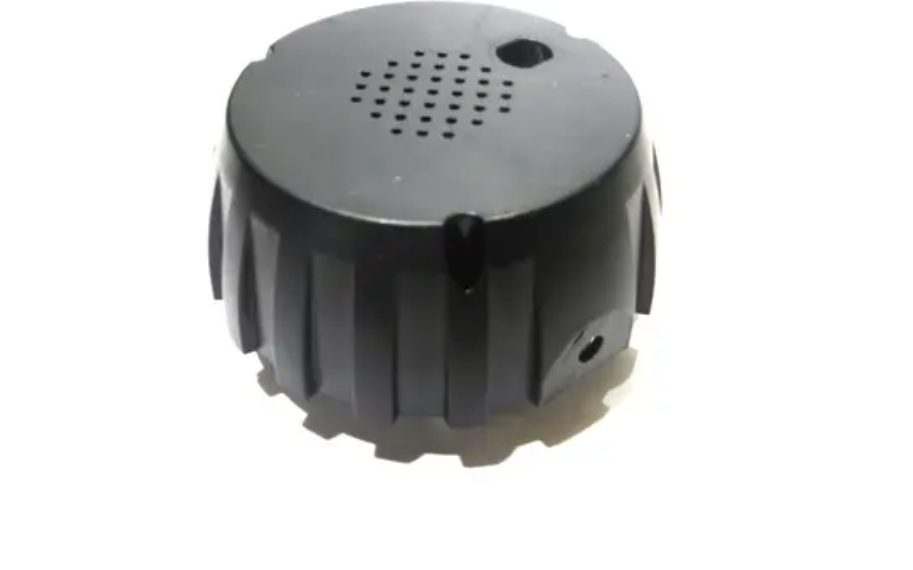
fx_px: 746
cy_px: 277
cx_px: 424
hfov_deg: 62.8
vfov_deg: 41.8
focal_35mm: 30
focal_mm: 4.3
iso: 160
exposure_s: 1/125
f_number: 3.1
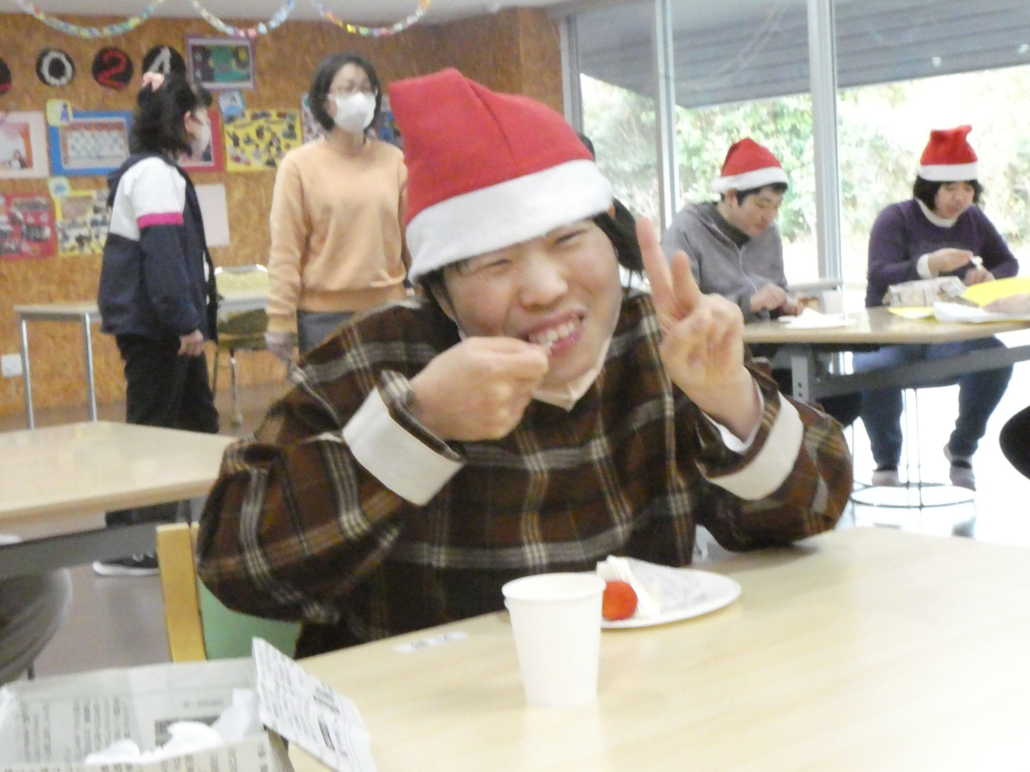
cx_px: 515
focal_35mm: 50
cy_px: 386
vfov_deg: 29.1
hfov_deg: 38.2
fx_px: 1488
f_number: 8
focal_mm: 9
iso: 3200
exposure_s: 1/50
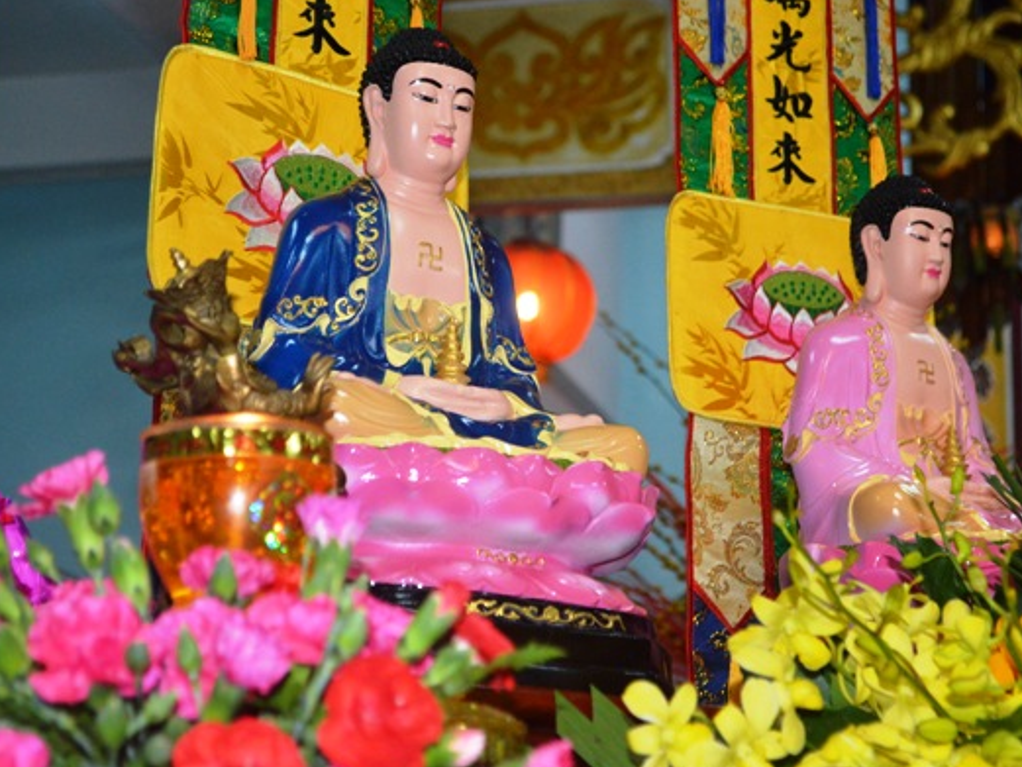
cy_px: 414
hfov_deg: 23.0
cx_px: 579
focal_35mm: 85
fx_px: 2510
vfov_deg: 17.4
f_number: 5.6
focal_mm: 48
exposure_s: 1/60
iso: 1800
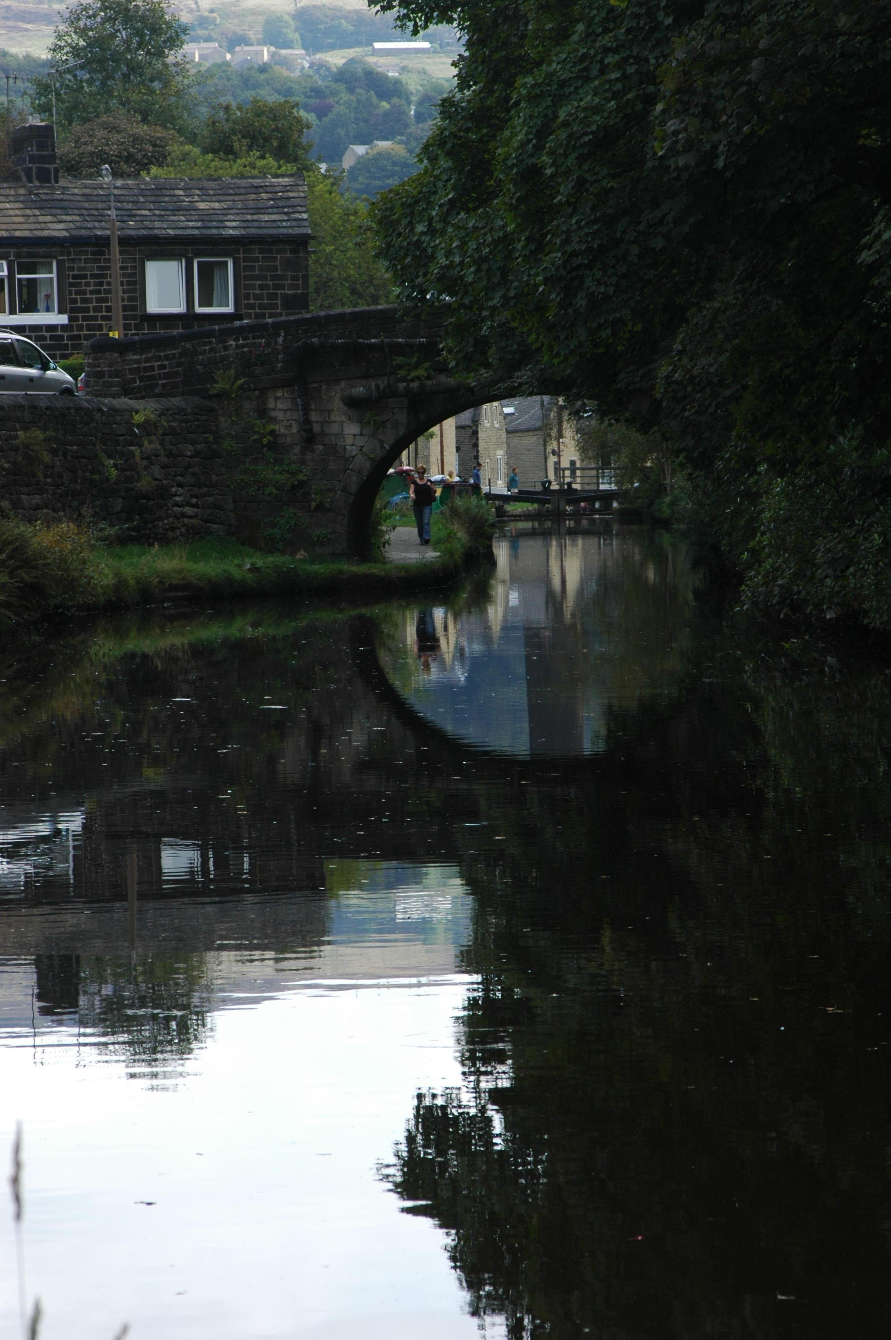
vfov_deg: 13.1
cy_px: 670
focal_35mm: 158
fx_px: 5858
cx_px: 446
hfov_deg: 8.7
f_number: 9
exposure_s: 1/100
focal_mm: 105
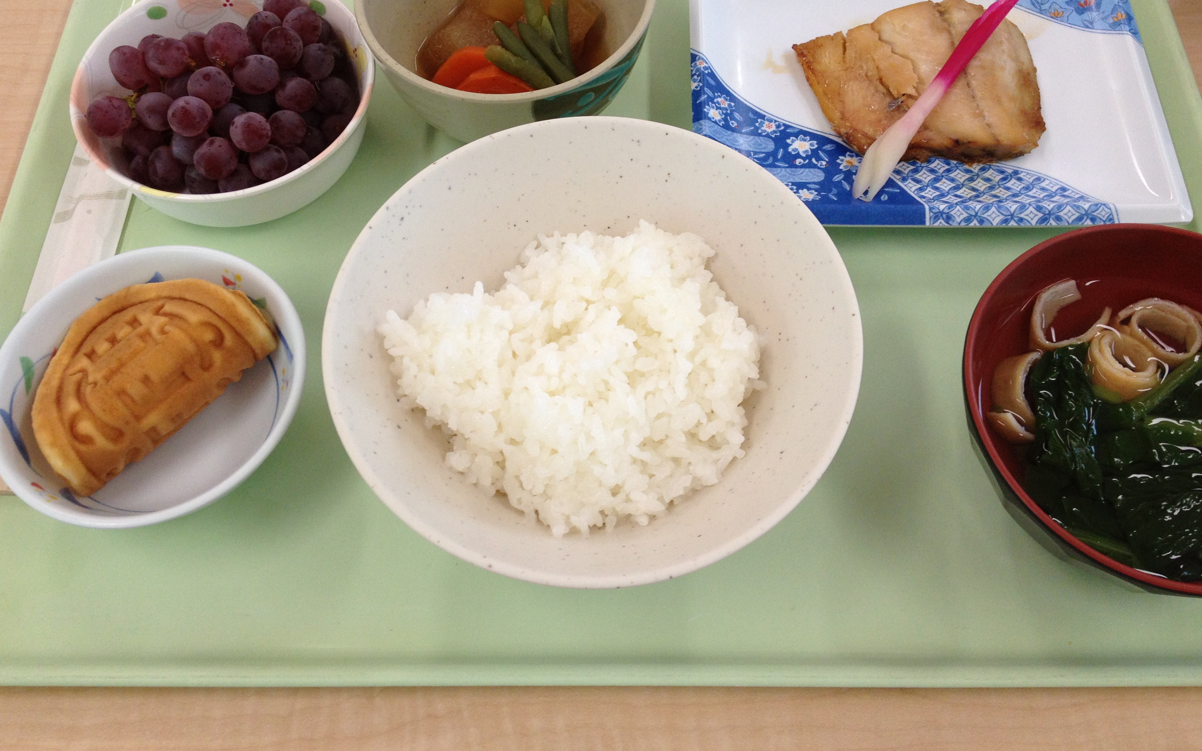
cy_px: 297
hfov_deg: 51.5
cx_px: 589
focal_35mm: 38
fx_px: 1245
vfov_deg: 33.5
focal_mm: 4.28
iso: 100
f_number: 2.4
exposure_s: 1/120
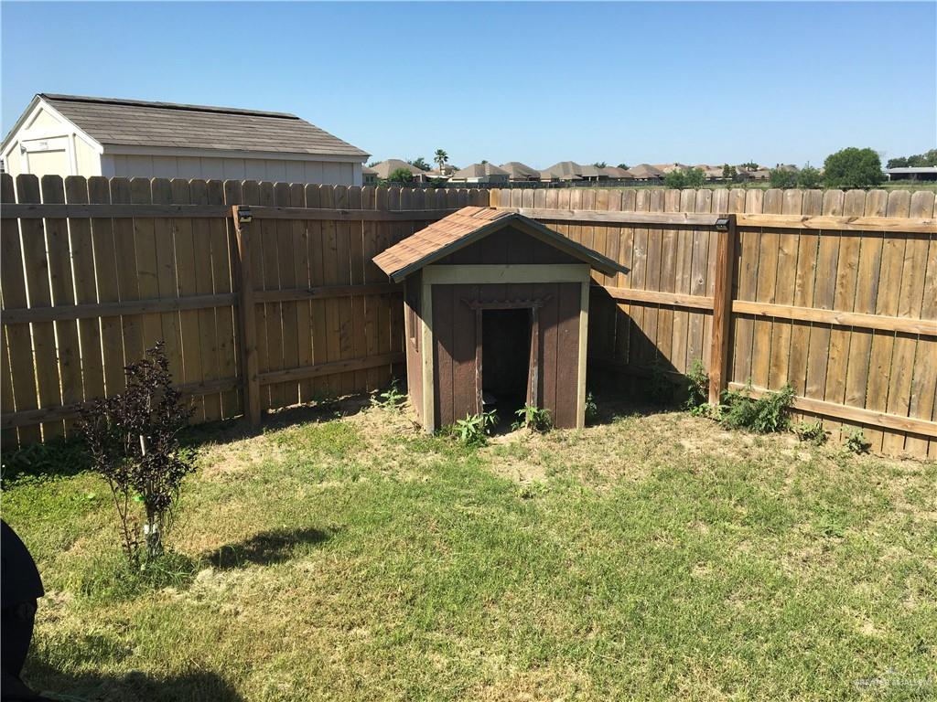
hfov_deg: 61.7
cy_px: 351
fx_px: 785
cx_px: 468
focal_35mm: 29
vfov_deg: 48.2
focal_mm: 4.15
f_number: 2.2
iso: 25
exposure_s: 1/1672
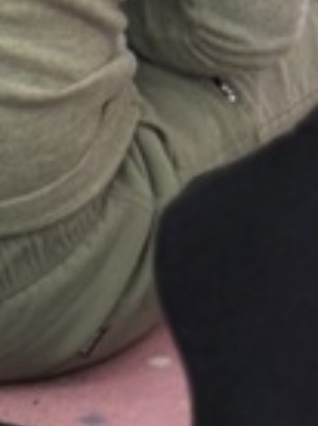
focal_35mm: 357
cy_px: -627
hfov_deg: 4.1
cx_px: -83
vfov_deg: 5.4
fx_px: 4386
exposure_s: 1/60
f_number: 1.78
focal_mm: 6.76
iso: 200
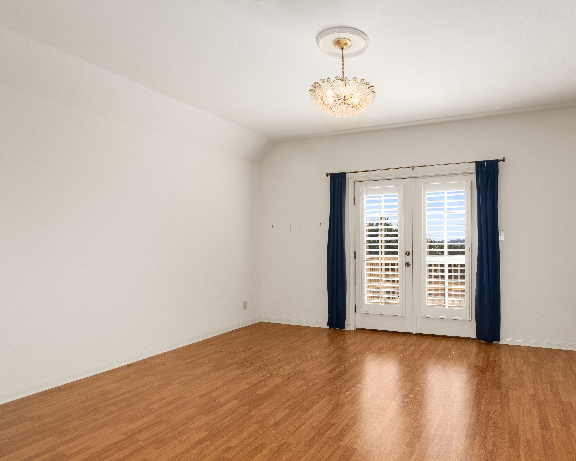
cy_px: 243
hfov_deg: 76.1
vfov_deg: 65.5
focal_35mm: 21
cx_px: 364
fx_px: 358
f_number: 10
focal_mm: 16
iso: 200
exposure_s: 1/160
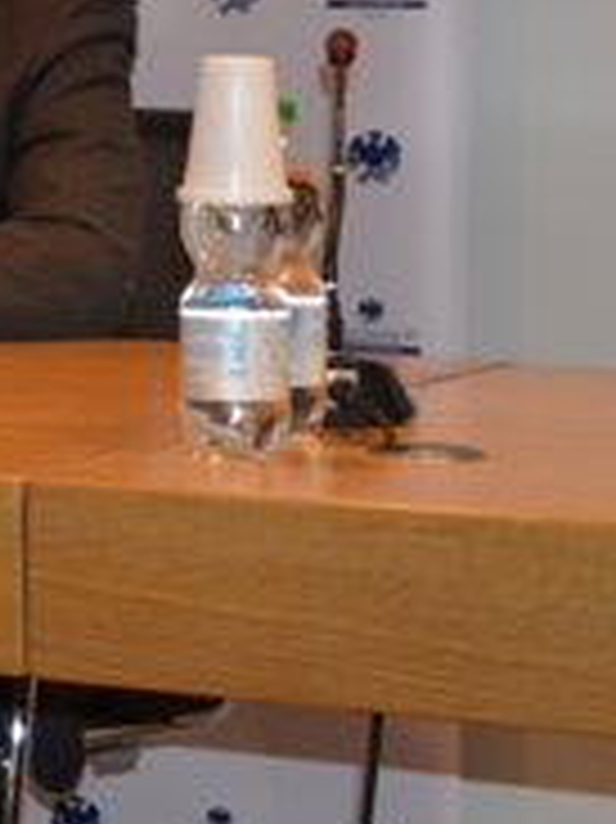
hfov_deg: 7.3
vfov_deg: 10.2
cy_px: 7
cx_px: -814
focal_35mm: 192
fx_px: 4561
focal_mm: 38
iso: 560
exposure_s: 1/60
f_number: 4.8
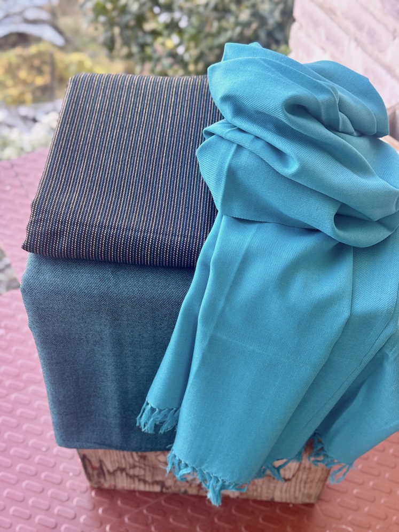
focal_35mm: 48
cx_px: 200
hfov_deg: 30.3
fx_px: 738
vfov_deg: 39.7
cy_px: 266
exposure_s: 1/121
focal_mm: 6.76
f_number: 1.78
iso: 64
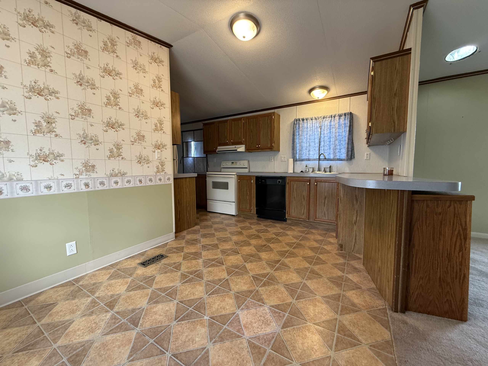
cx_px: 244
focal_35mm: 14
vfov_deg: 85.7
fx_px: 197
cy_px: 183
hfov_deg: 102.1
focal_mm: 2.22
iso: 250
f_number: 2.2
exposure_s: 1/60
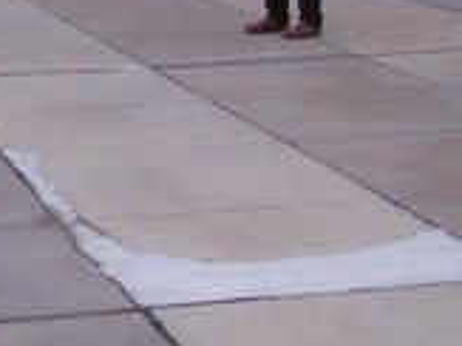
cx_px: 11
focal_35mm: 141
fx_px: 1880
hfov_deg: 13.8
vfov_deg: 10.3
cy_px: -102
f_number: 3
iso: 140
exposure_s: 1/60
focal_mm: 8.5
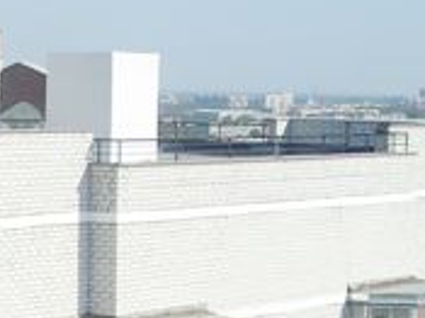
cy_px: 376
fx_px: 2110
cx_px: -141
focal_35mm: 172
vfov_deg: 8.5
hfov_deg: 11.2
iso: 50
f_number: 6.9
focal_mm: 7.8
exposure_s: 1/227
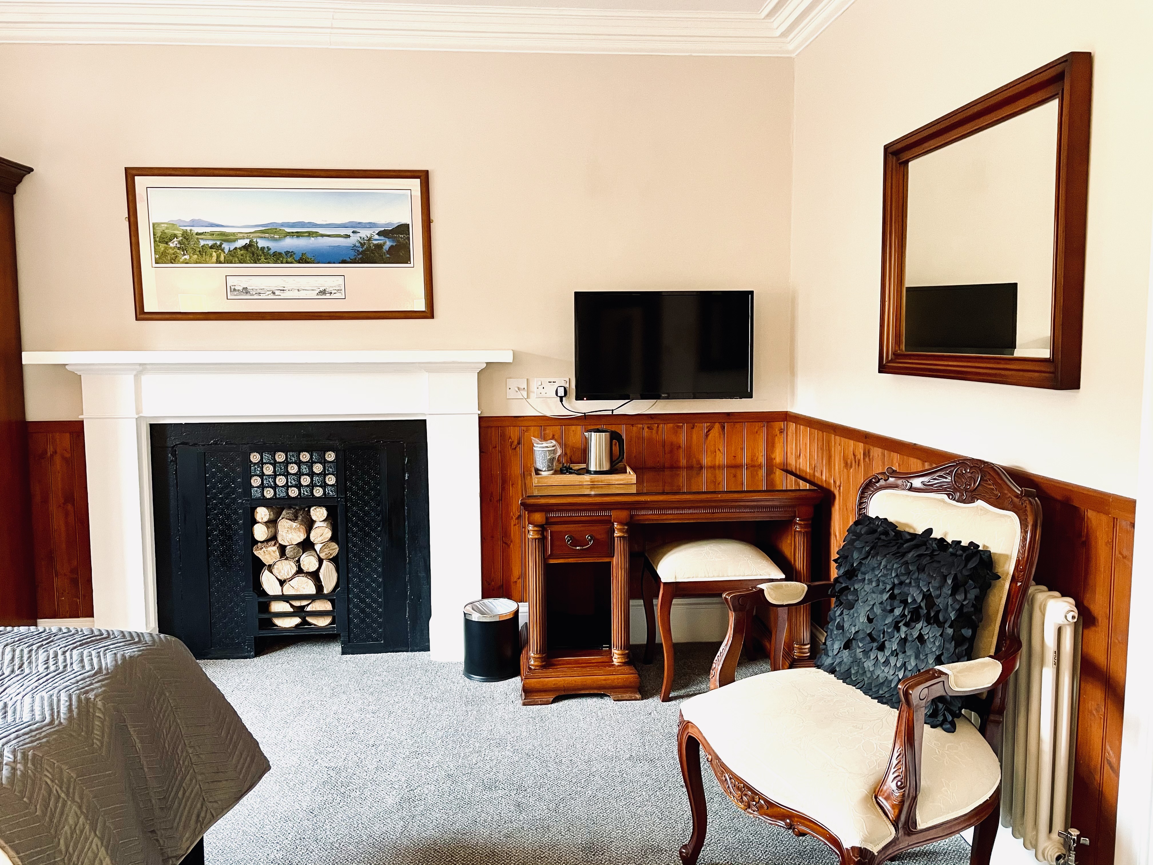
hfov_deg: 67.3
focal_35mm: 26
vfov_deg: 53.1
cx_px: 576
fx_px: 866
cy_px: 432
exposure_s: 1/50
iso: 200
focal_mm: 4.2
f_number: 1.6
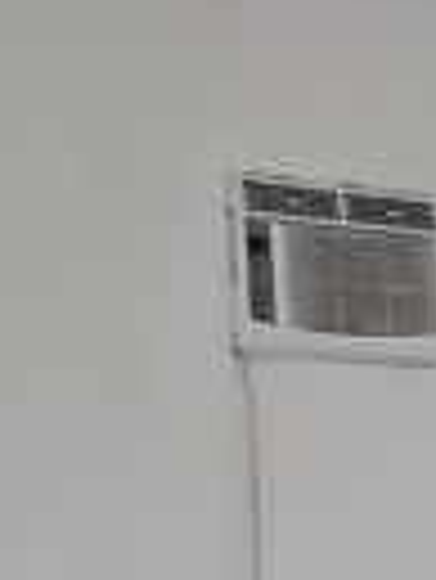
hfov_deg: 11.9
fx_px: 1911
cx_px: 818
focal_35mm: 114
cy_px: 836
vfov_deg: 16.0
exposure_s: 1/120
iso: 200
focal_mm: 6.3
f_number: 1.7
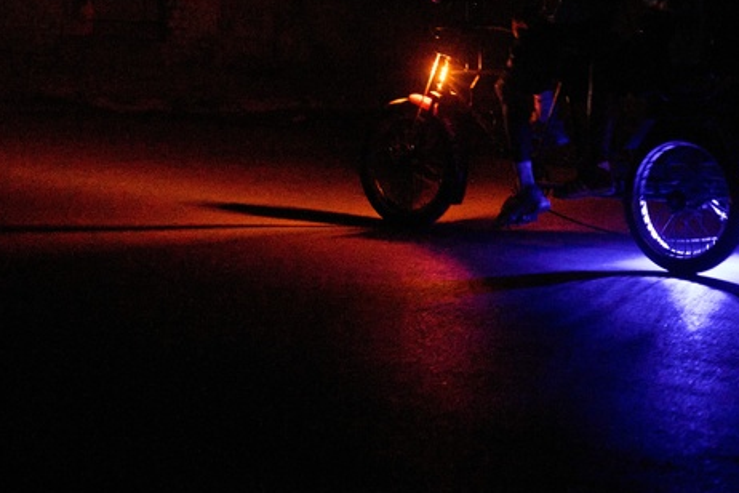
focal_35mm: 122
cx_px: 441
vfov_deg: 11.1
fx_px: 2504
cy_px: 23
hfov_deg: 16.8
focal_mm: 55
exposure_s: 1/125
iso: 8000
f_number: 2
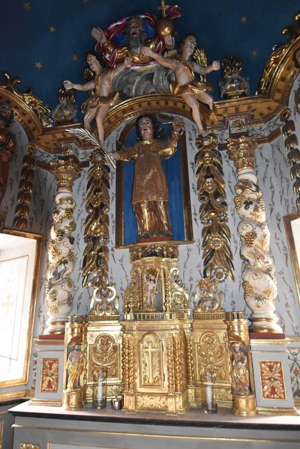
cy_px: 224
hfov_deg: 59.5
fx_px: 262
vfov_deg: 81.2
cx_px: 150
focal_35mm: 21
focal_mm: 14
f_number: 4
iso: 5000
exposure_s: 1/60
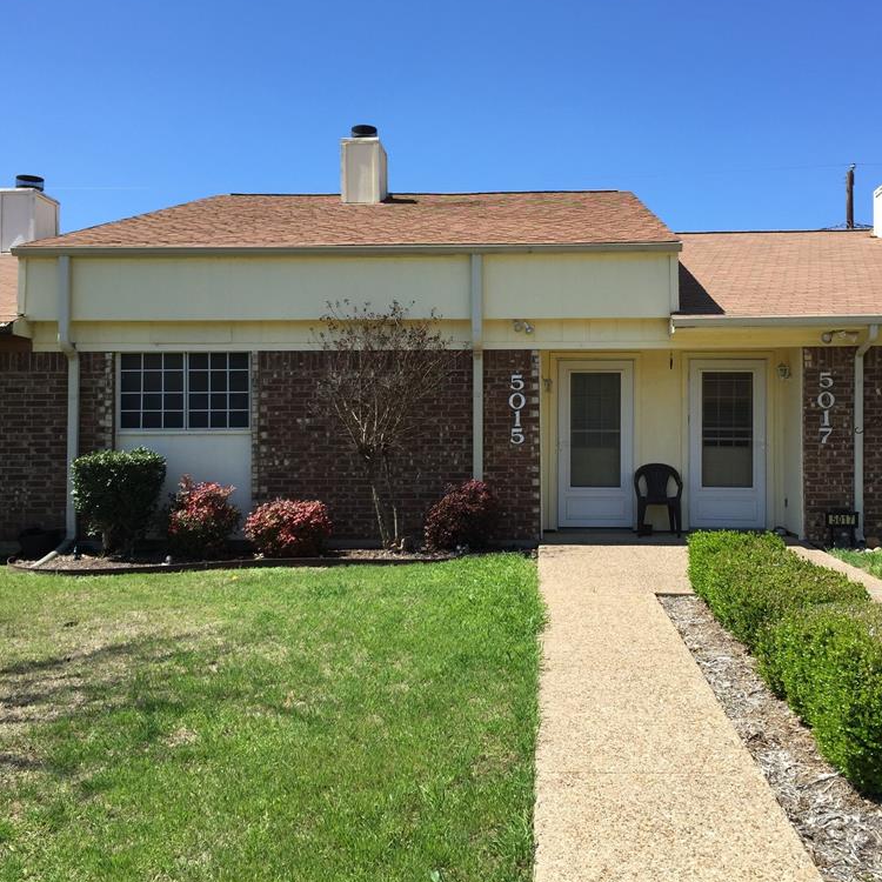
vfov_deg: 47.2
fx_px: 1009
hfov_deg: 47.1
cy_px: 435
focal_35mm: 35
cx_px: 507
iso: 32
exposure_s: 1/1276
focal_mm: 4.15
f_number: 2.2
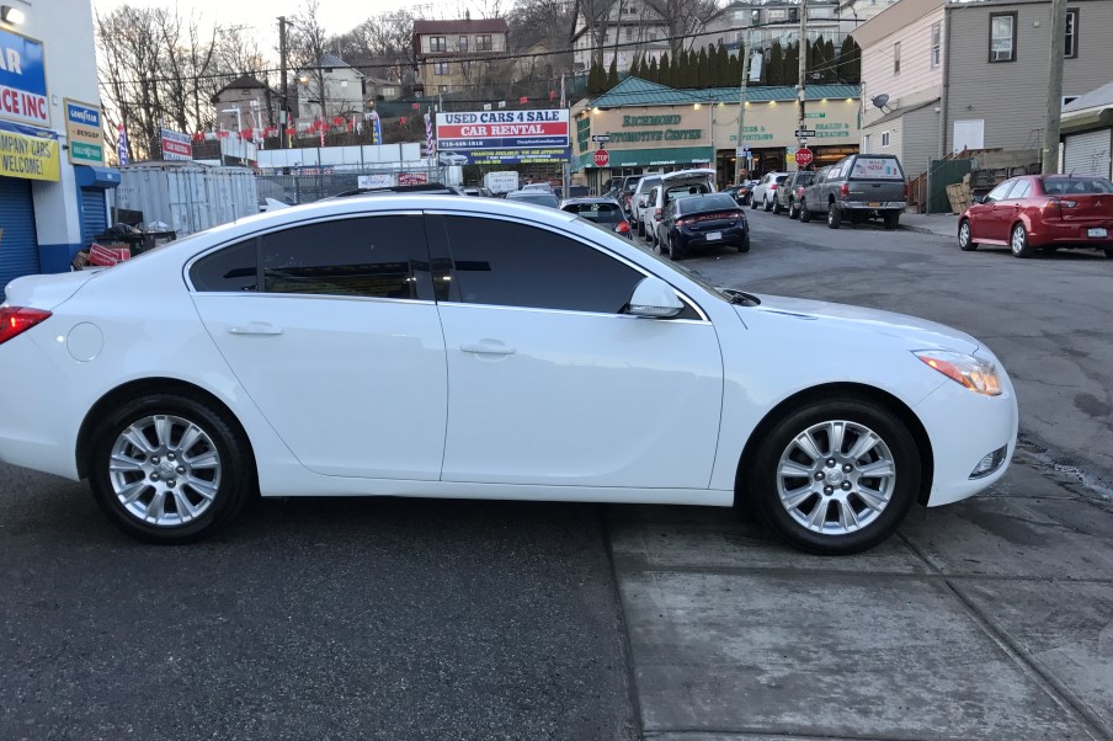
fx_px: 1020
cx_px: 485
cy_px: 390
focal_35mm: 33
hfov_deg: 57.1
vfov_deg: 39.9
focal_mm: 3.99
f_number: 1.8
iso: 25
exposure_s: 1/100
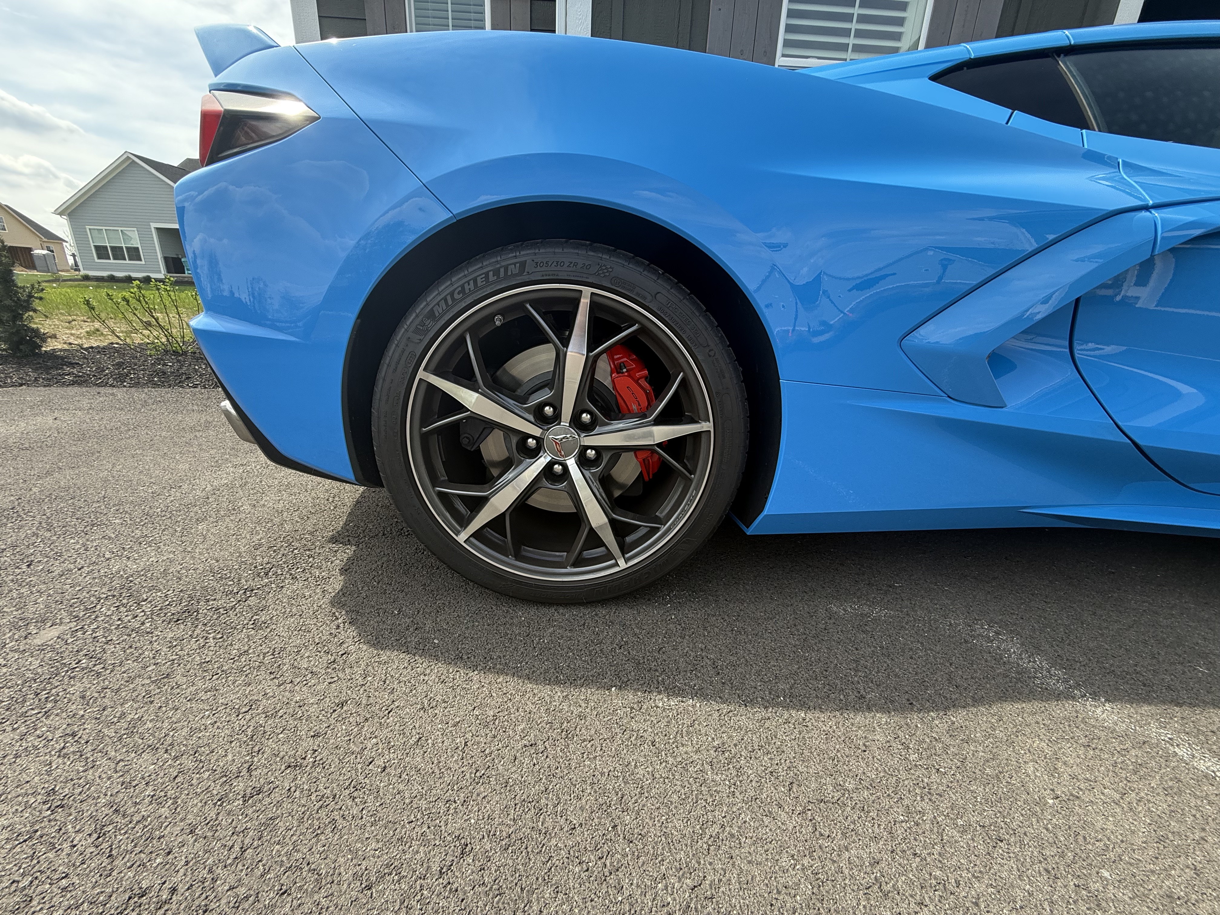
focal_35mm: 14
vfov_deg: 85.7
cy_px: 458
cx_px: 610
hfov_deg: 102.1
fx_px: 493
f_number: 2.2
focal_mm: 2.22
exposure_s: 1/239
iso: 50
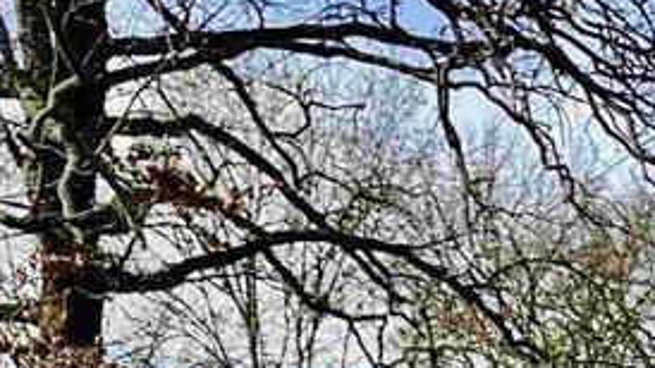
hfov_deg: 16.6
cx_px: 667
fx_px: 2188
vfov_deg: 8.8
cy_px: 853
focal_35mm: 126
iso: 25
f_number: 2.4
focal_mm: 3.3
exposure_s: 1/702
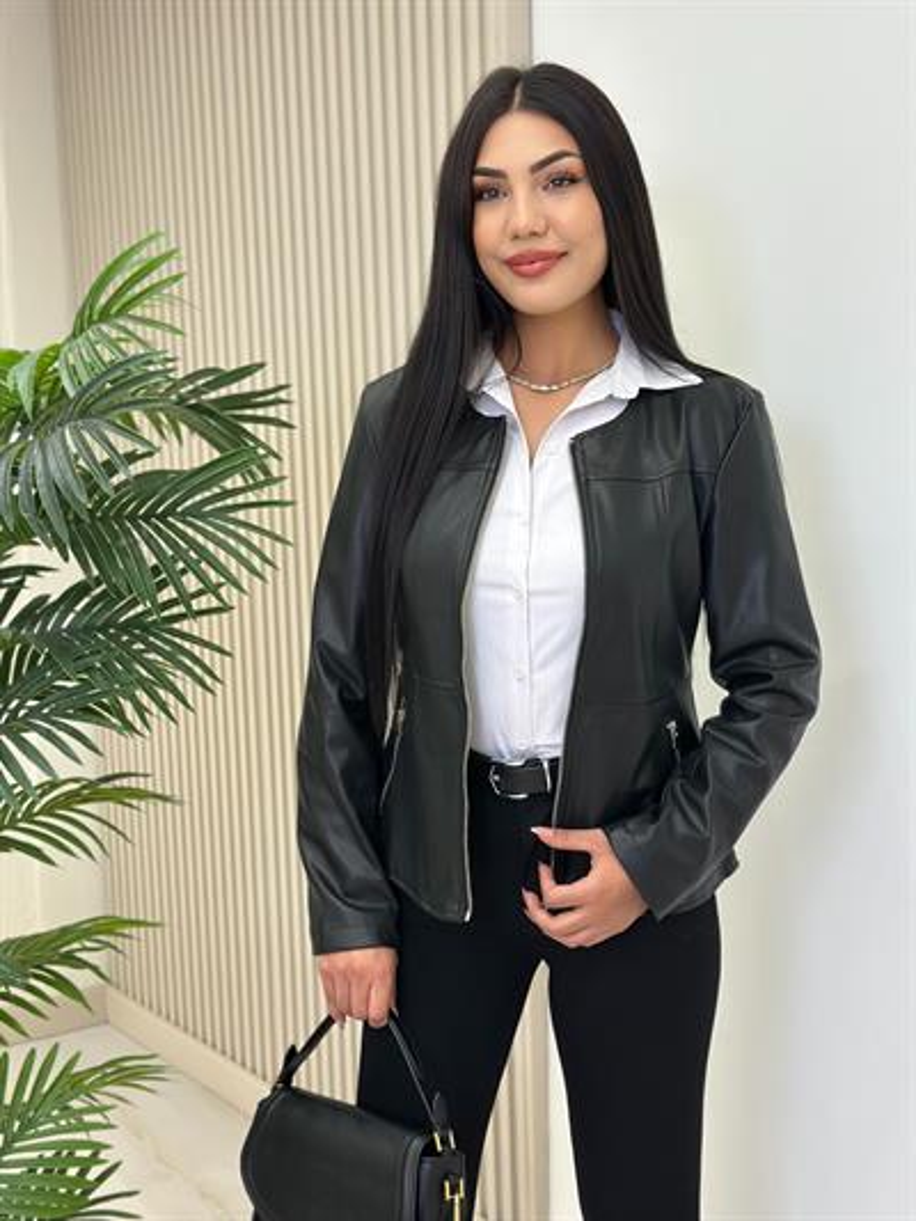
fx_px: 1693
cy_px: 610
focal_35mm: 48
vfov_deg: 39.6
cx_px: 458
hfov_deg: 30.3
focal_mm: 6.86
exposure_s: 1/141
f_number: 1.78
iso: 80
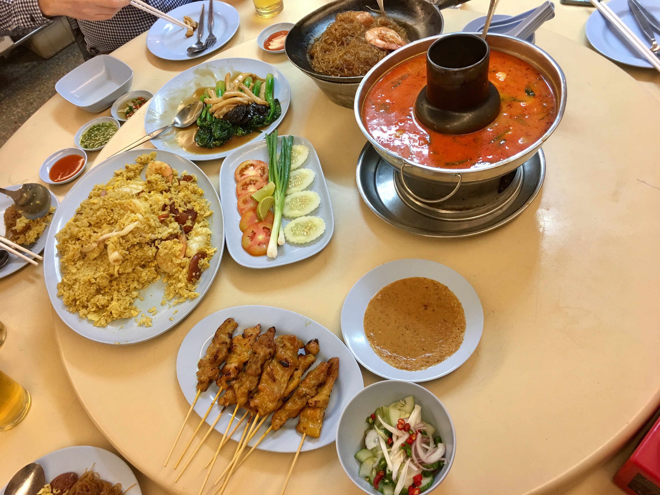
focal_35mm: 29
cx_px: 330
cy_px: 248
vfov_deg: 48.2
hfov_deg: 61.7
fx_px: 553
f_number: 2.2
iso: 50
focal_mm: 4.15
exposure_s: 1/17
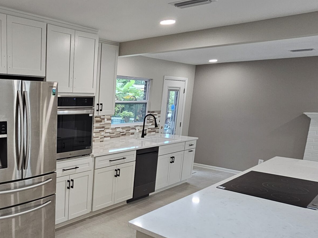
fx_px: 257
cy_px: 153
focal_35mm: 28
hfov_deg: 55.6
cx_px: 36
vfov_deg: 49.1
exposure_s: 1/60
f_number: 2.2
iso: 125
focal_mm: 2.2
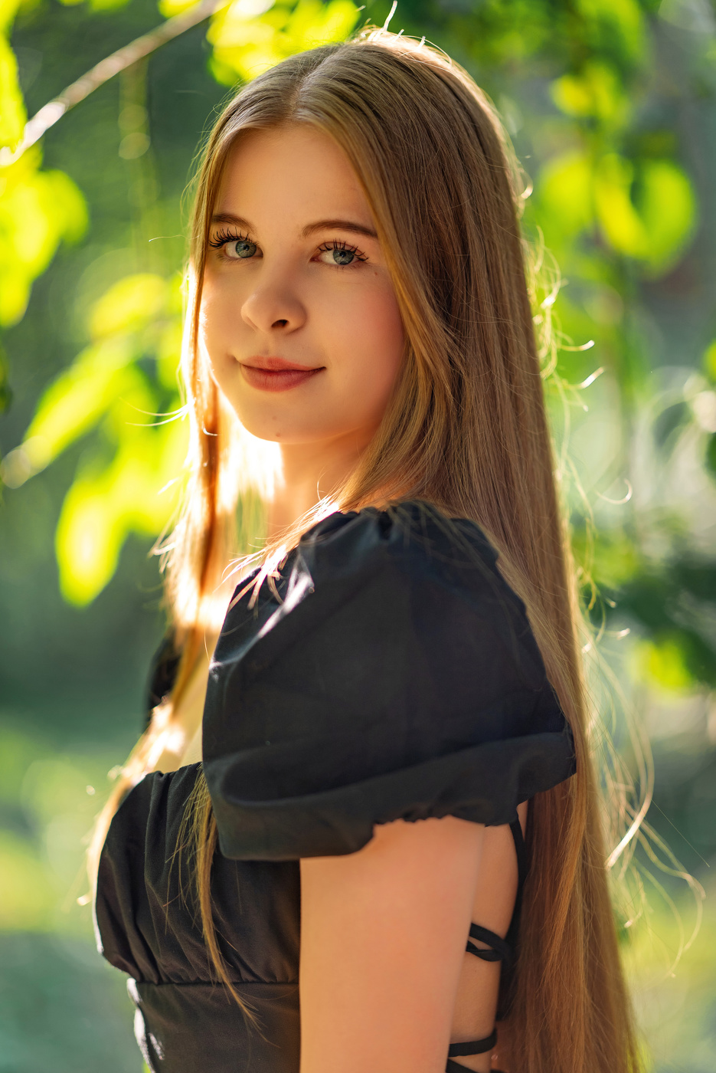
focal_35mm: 105
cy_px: 536
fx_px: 3128
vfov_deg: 19.4
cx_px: 358
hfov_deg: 13.1
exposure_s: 1/640
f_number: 1.6
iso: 160
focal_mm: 105
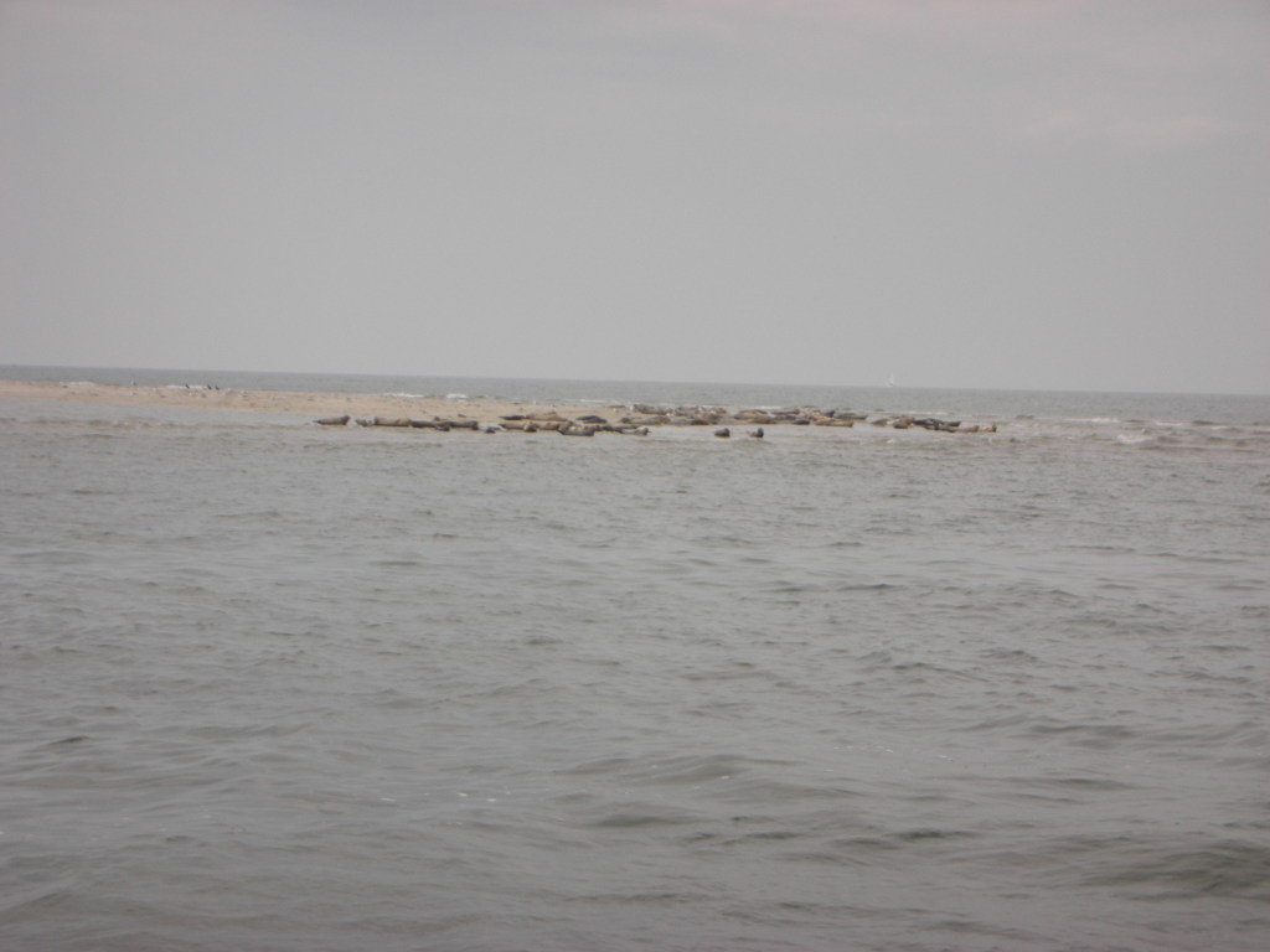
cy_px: 476
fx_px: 3852
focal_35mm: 105
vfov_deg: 14.1
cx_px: 635
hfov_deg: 18.7
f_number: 5.4
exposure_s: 1/292
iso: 50
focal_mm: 17.4
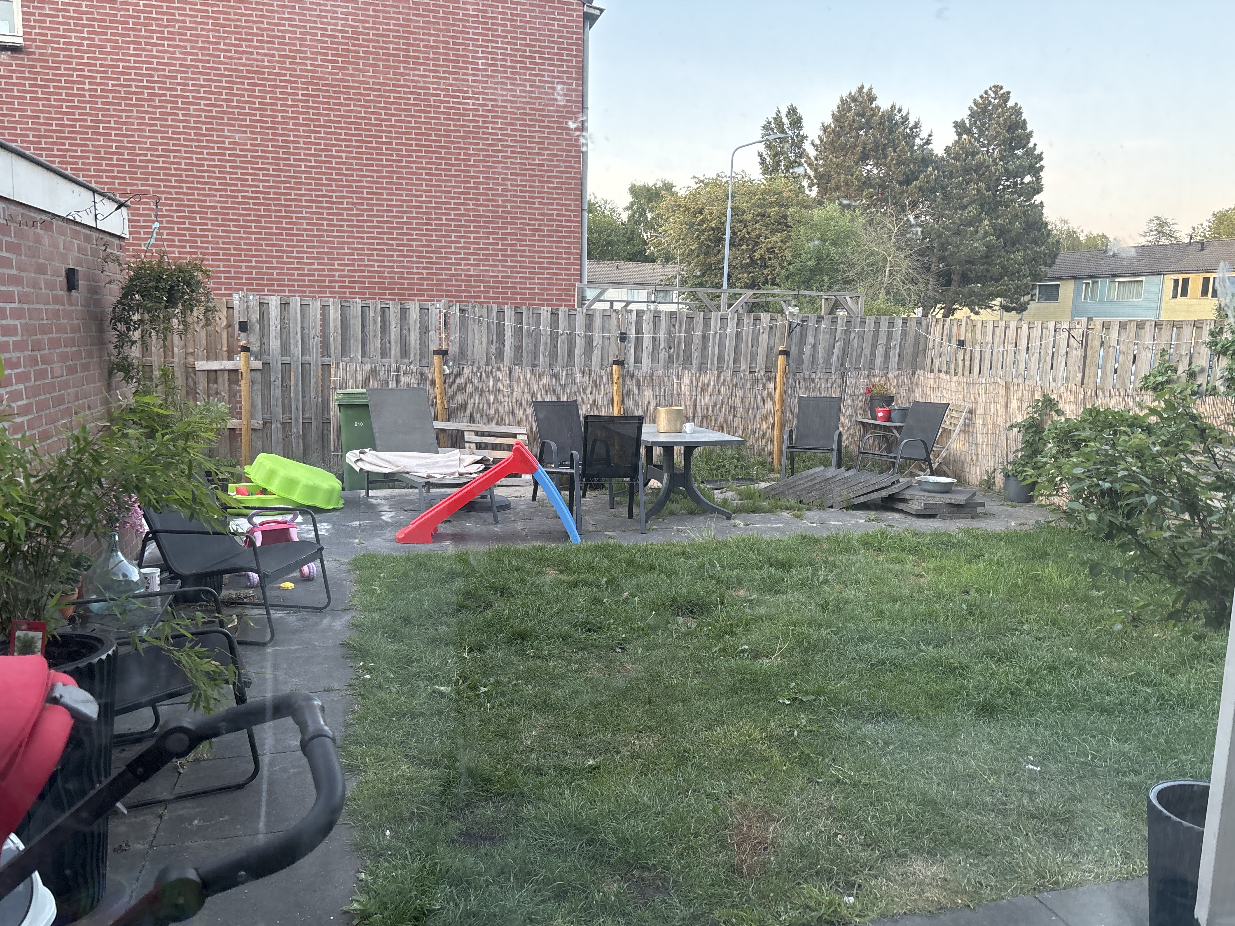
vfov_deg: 51.3
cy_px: 478
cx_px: 640
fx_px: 963
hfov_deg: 65.3
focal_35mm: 27
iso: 200
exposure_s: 1/60
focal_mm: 5.96
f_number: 1.6
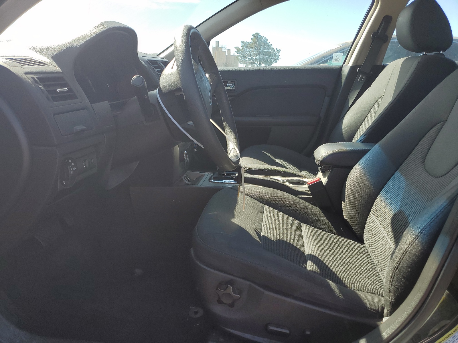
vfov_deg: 53.1
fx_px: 344
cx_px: 229
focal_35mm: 26
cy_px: 172
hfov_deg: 67.3
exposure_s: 1/909
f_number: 1.5
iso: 50
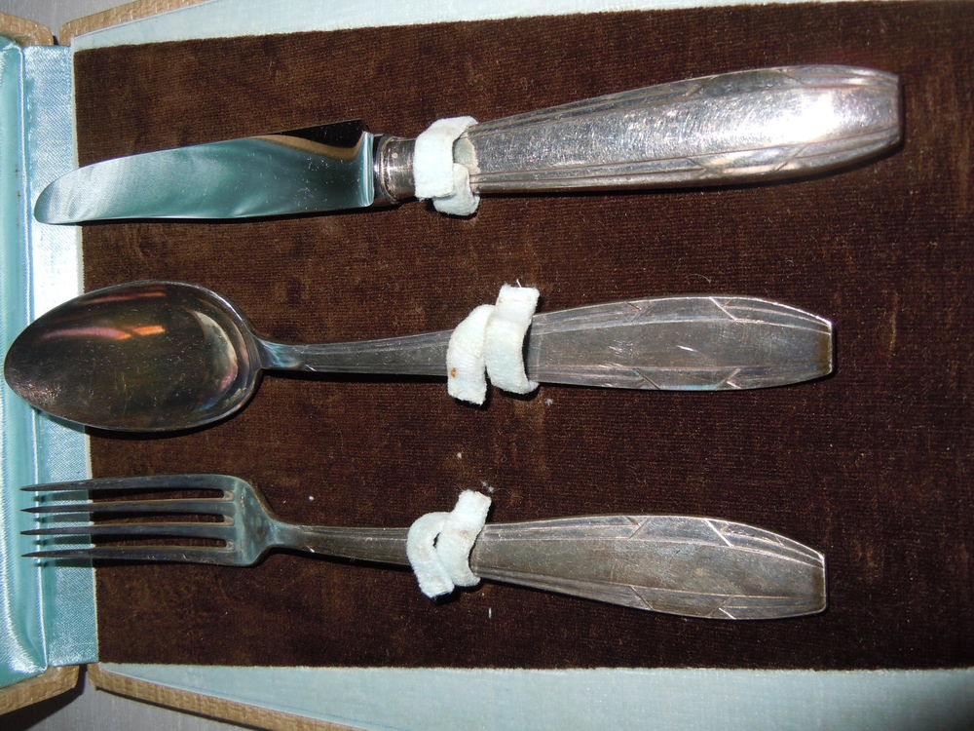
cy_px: 366
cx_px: 487
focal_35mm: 30
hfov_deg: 60.0
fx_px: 844
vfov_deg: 46.8
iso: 160
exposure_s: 1/30
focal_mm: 5.4
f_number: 3.5
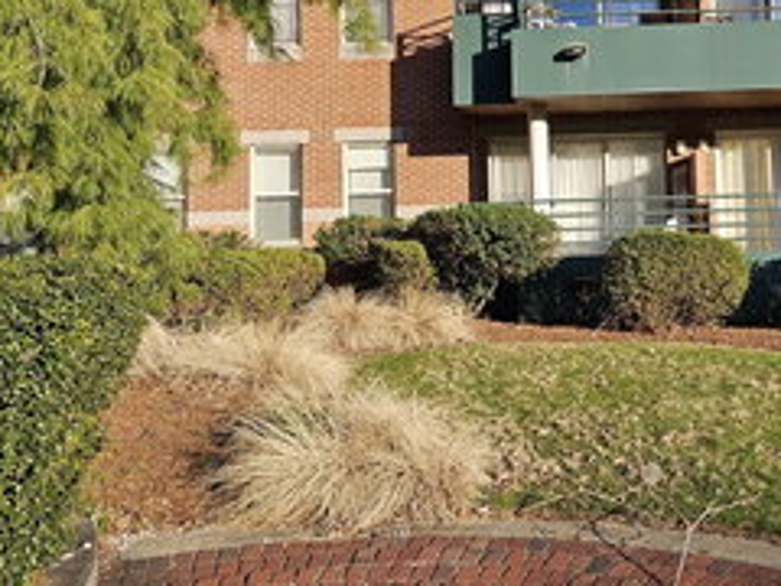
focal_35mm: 41
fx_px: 925
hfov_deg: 44.1
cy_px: 189
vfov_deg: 34.8
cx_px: 594
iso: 25
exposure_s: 1/994
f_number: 1.8
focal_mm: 5.4
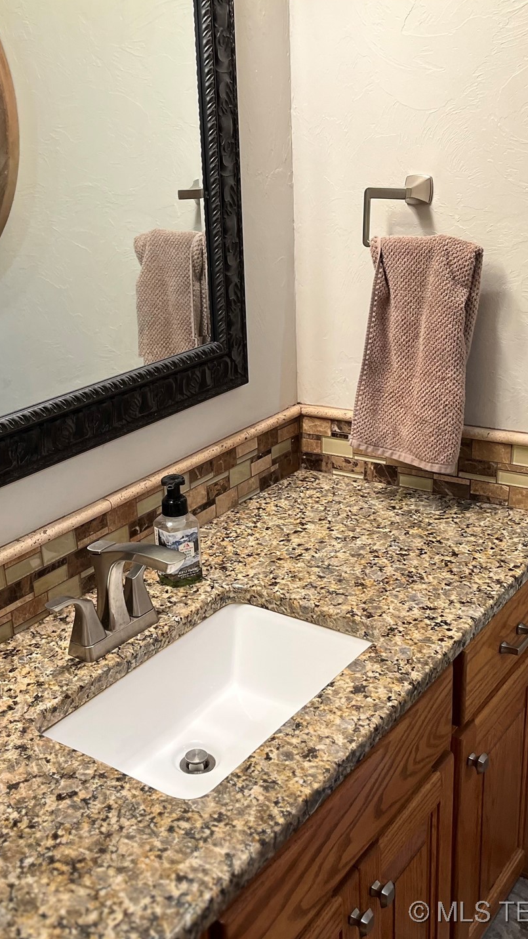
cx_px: 182
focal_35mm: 38
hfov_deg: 31.0
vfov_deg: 52.8
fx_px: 946
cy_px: 467
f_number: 1.6
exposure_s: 1/120
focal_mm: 5.1
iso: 125
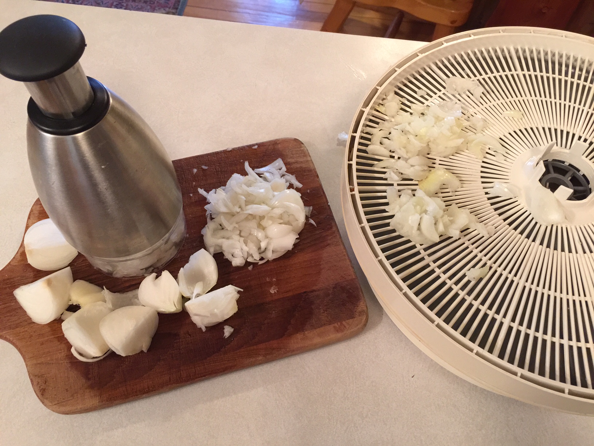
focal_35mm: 29
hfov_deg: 61.7
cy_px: 223
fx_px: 498
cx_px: 297
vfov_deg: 48.2
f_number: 2.2
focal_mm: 4.15
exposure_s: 1/15
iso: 125
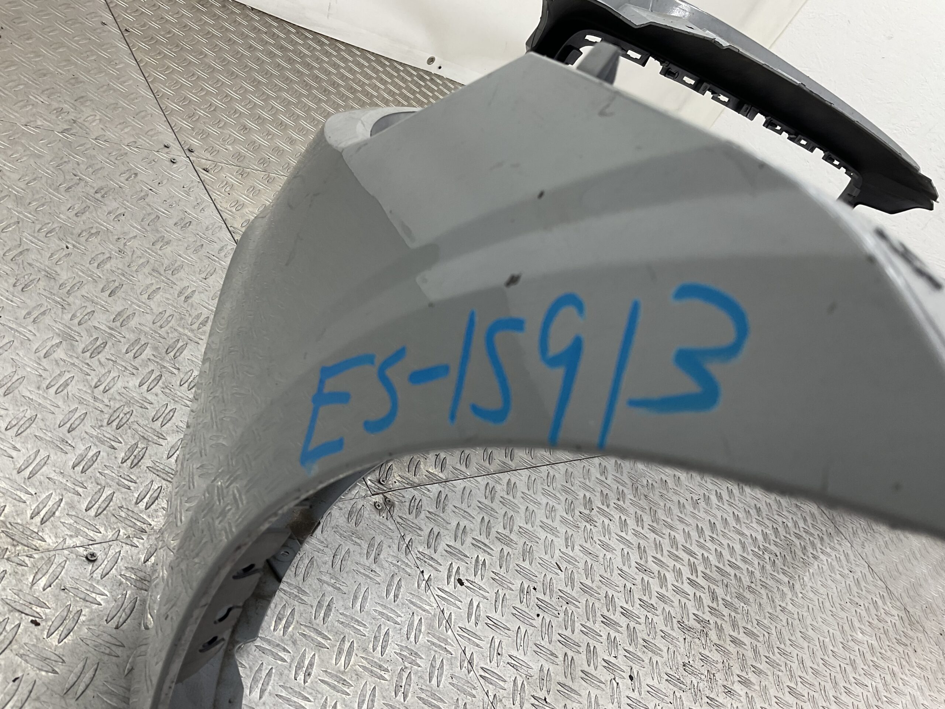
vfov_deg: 48.2
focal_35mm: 29
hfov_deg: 61.7
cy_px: 354
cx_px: 472
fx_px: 792
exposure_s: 1/100
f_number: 1.8
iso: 25
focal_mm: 3
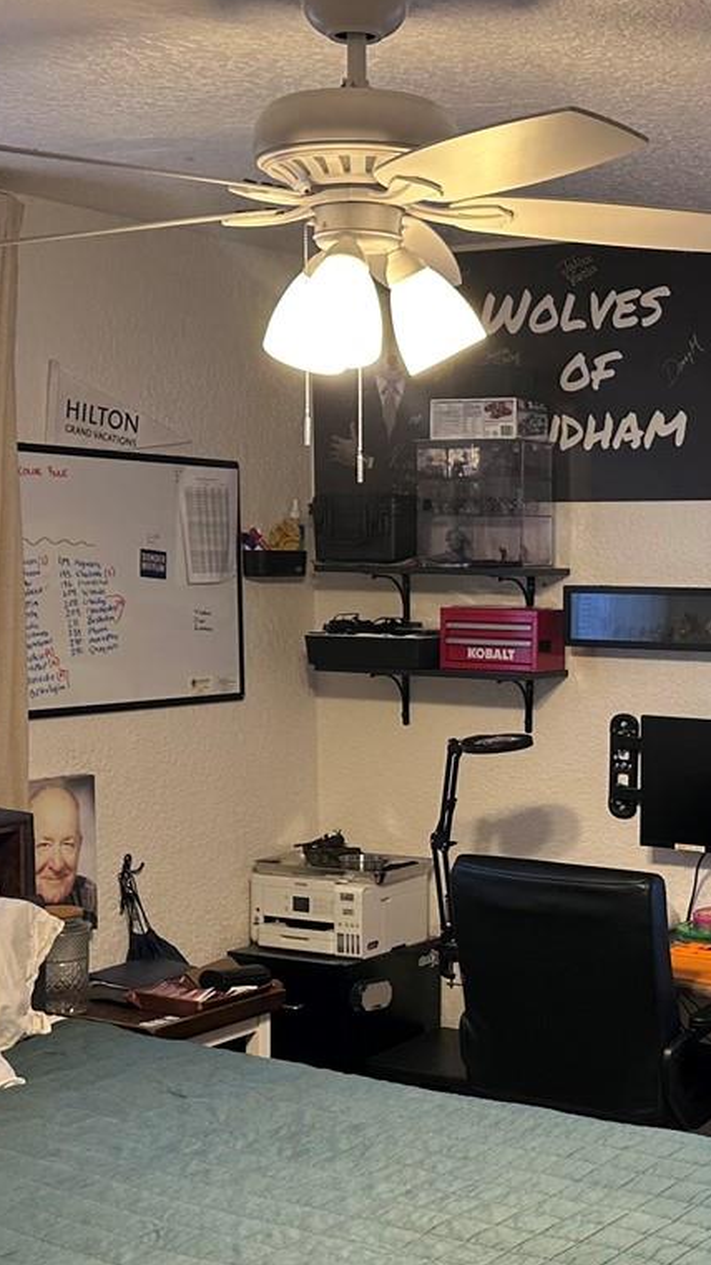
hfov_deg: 21.6
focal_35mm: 55
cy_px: 803
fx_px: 1844
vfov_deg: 37.6
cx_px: 538
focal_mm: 6.86
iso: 160
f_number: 1.78
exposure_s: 1/120
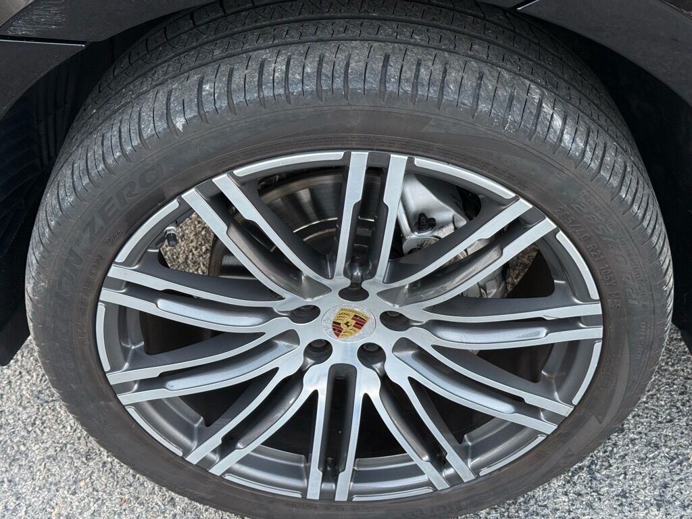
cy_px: 260
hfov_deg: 39.7
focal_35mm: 48
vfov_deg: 30.3
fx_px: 960
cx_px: 346
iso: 160
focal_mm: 6.76
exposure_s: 1/71
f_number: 1.78
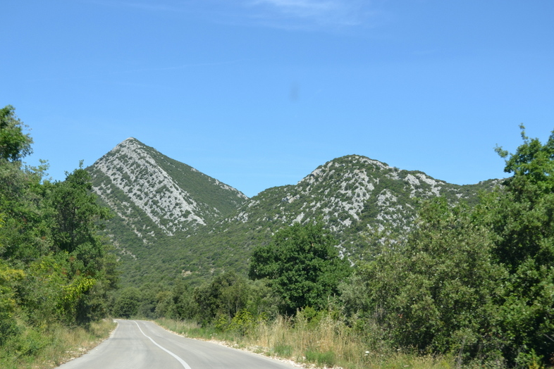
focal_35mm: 55
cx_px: 281
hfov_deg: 36.2
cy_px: 186
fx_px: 846
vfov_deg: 24.6
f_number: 6.3
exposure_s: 1/160
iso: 100
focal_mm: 36
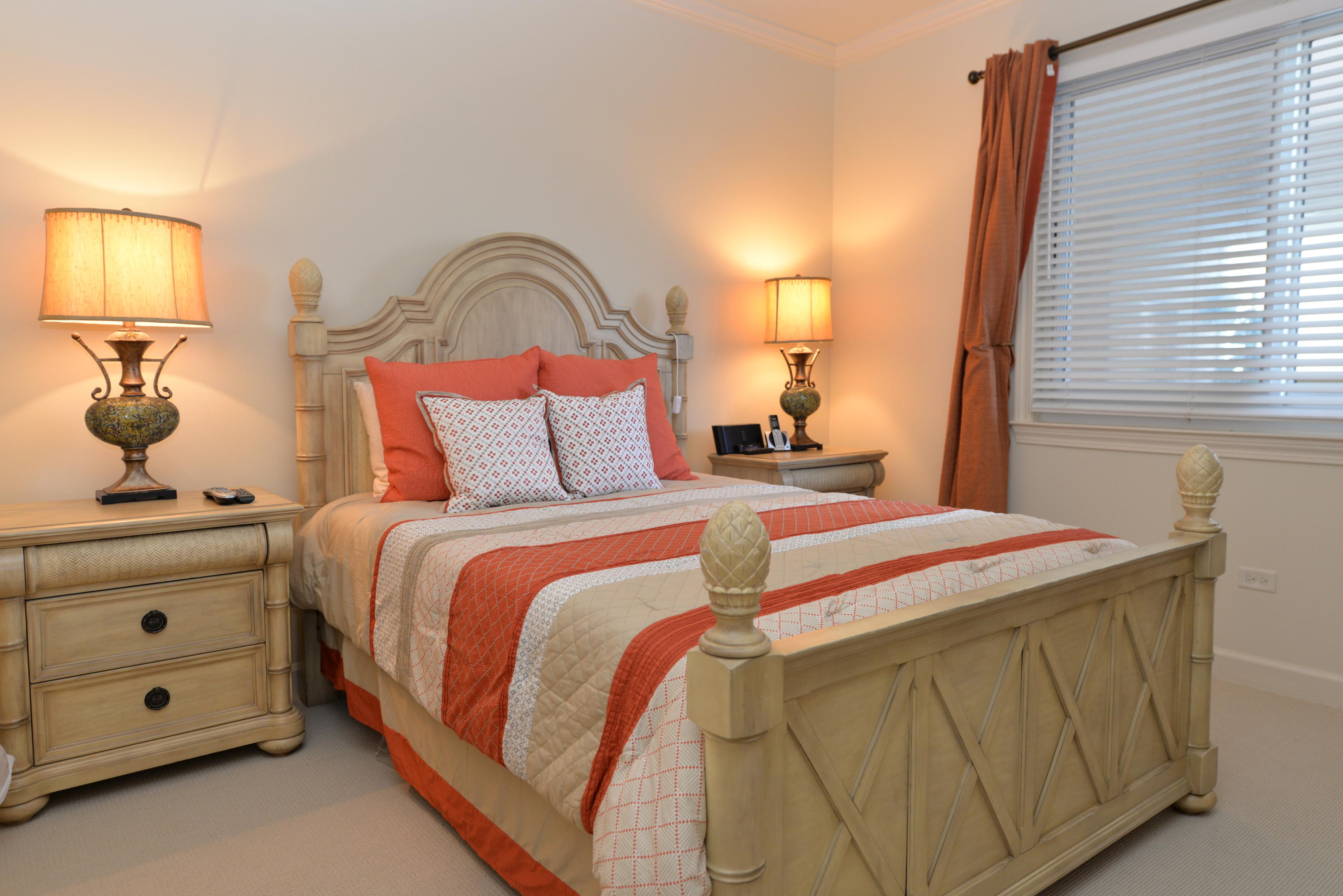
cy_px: 448
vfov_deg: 53.2
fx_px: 896
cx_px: 672
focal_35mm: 24
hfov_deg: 73.7
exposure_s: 1/60
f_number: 4
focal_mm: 24
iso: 800
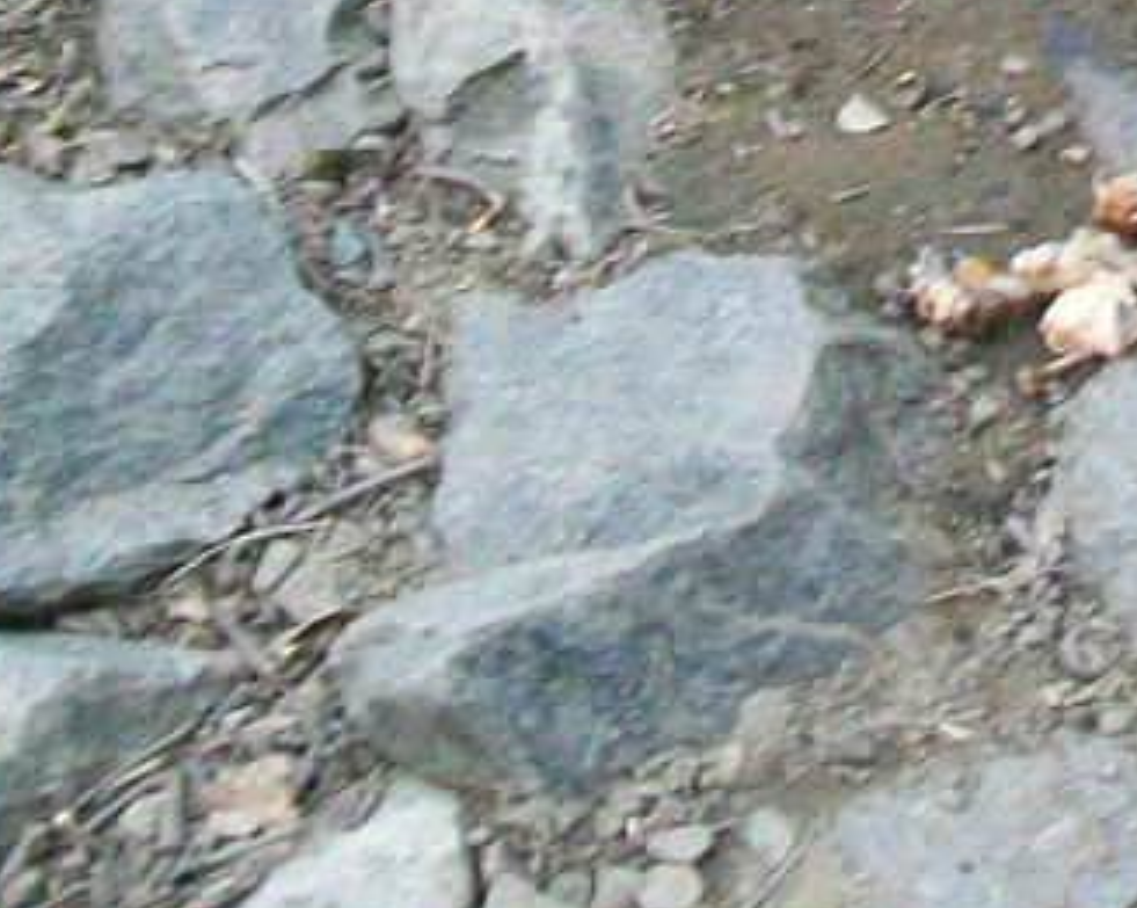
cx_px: 1453
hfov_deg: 17.4
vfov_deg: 14.2
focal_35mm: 104
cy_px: -268
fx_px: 3497
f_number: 2.7
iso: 400
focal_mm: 6.1
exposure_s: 1/13
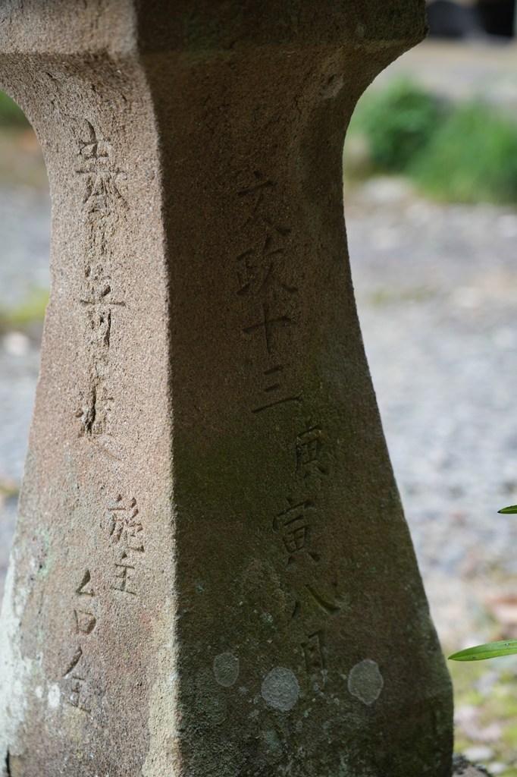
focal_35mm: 68
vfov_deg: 29.7
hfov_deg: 20.0
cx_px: 258
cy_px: 388
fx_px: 1466
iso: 400
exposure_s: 1/160
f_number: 4
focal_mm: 68
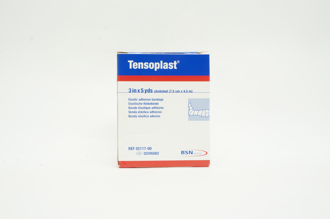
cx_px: 165
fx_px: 357
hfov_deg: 49.6
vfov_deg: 34.1
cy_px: 110
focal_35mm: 39
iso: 400
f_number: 13
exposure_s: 1/10
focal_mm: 26
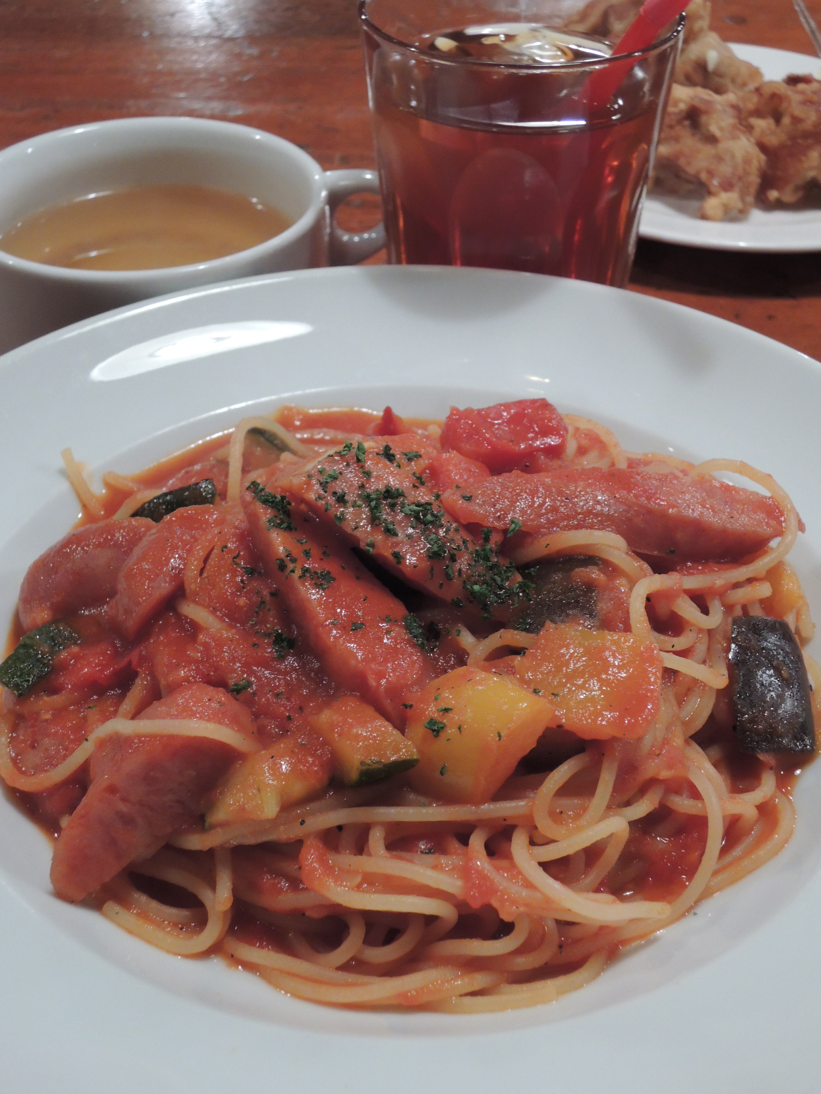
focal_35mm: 50
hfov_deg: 29.1
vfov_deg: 38.2
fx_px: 1581
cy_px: 547
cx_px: 410
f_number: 3.7
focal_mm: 9
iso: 560
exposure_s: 1/15
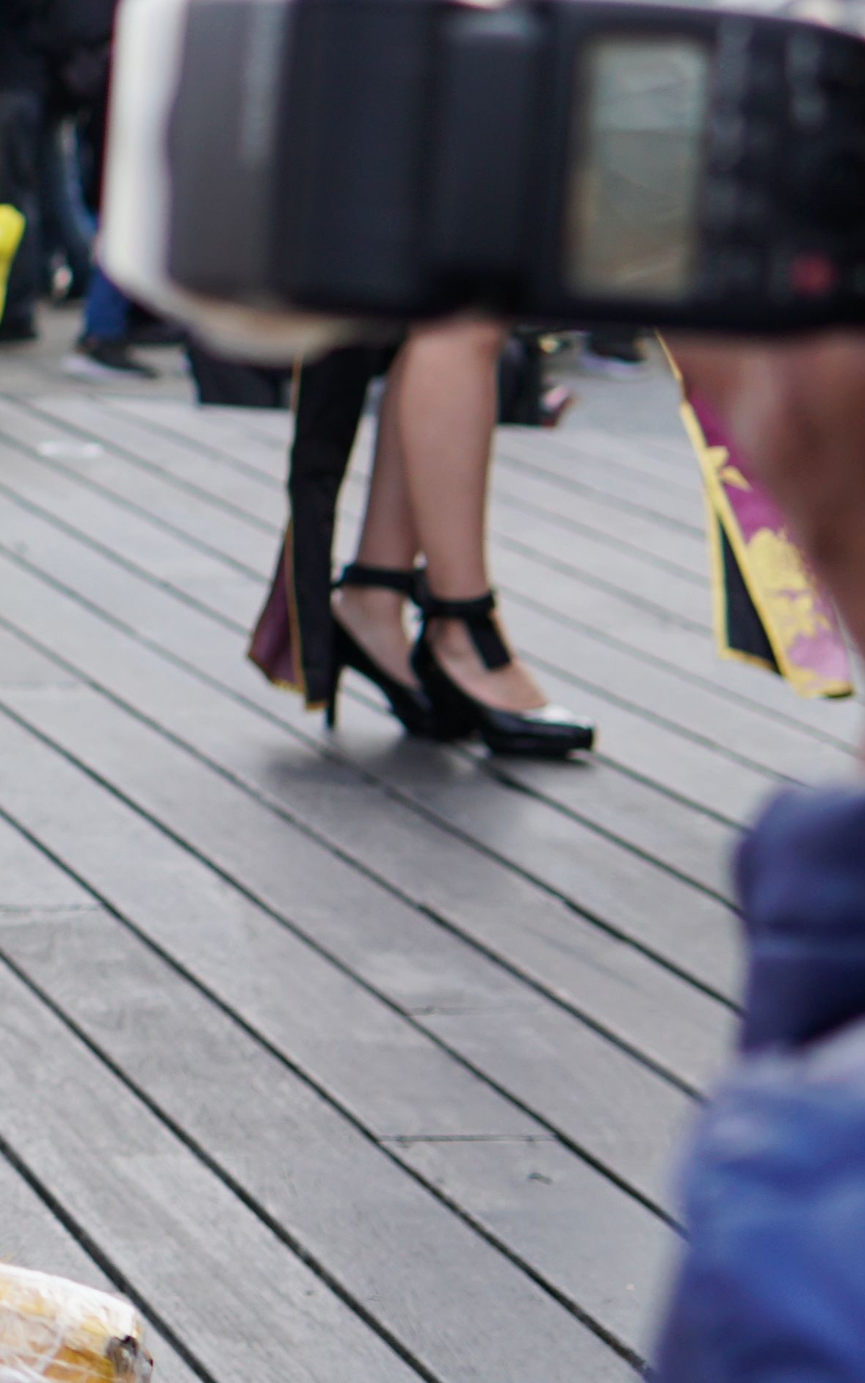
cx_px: -1158
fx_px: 5507
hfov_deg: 8.3
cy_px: 186
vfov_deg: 14.2
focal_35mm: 146
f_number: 2.8
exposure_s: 1/800
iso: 100
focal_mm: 30
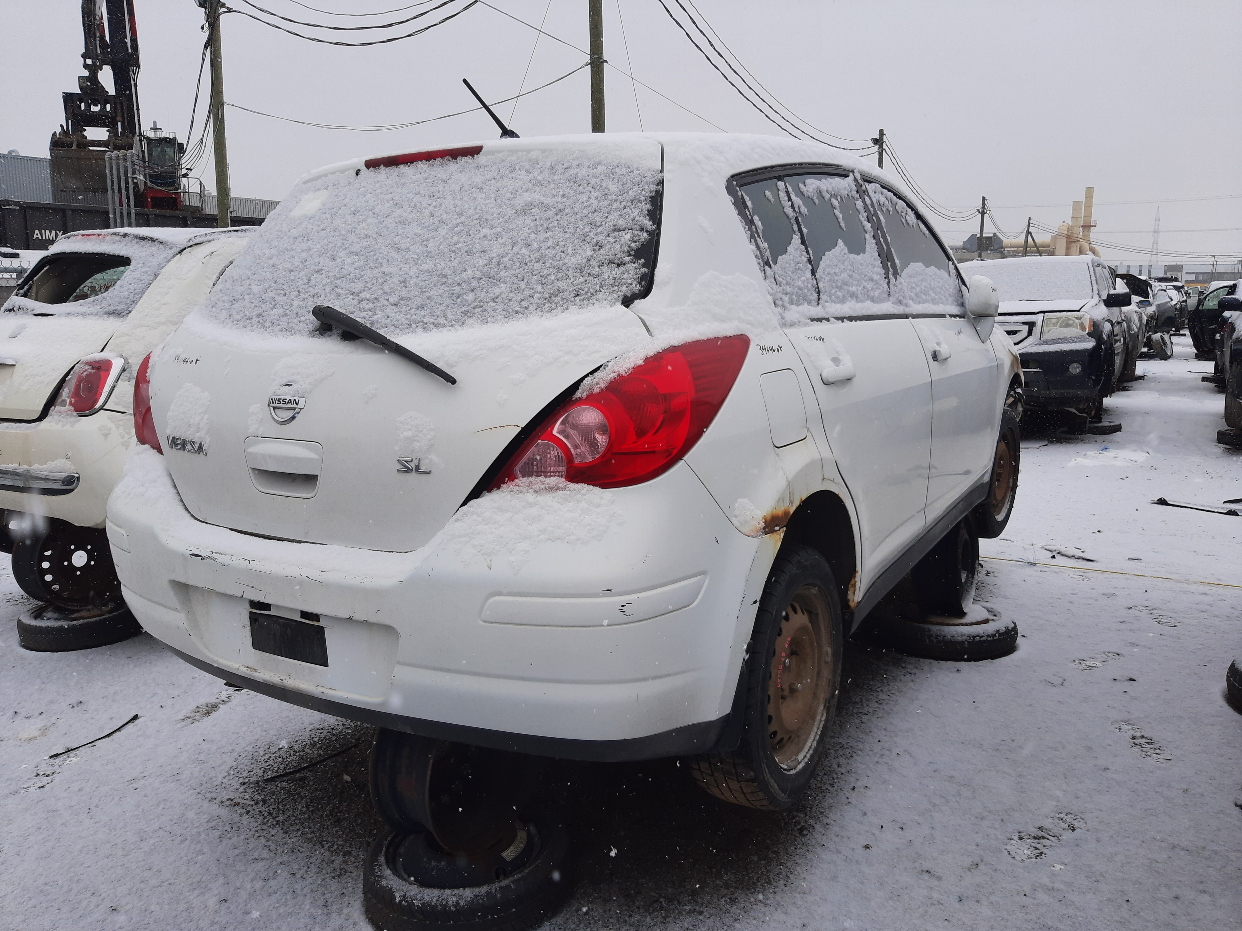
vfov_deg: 53.1
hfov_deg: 67.3
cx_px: 621
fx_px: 933
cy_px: 466
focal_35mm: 26
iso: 40
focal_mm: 3.92
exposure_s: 1/496
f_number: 1.7
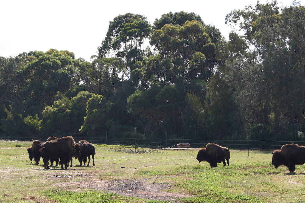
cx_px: 173
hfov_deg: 18.9
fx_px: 915
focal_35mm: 108
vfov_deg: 12.7
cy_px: 106
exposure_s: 1/100
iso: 100
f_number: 10
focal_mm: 50
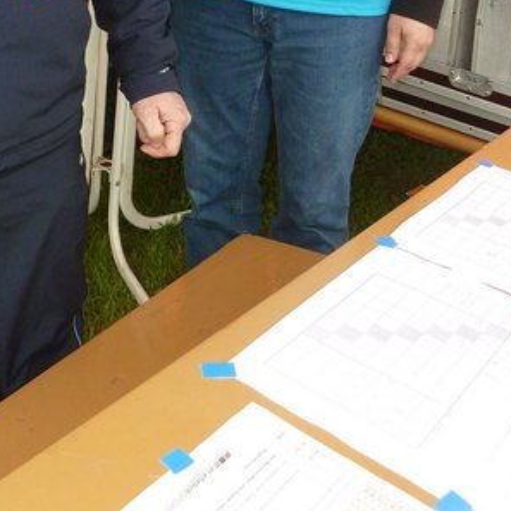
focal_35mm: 52
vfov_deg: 29.2
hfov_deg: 32.7
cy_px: -69
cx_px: 212
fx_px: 868
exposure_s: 1/250
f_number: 3.3
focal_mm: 4.1
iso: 200
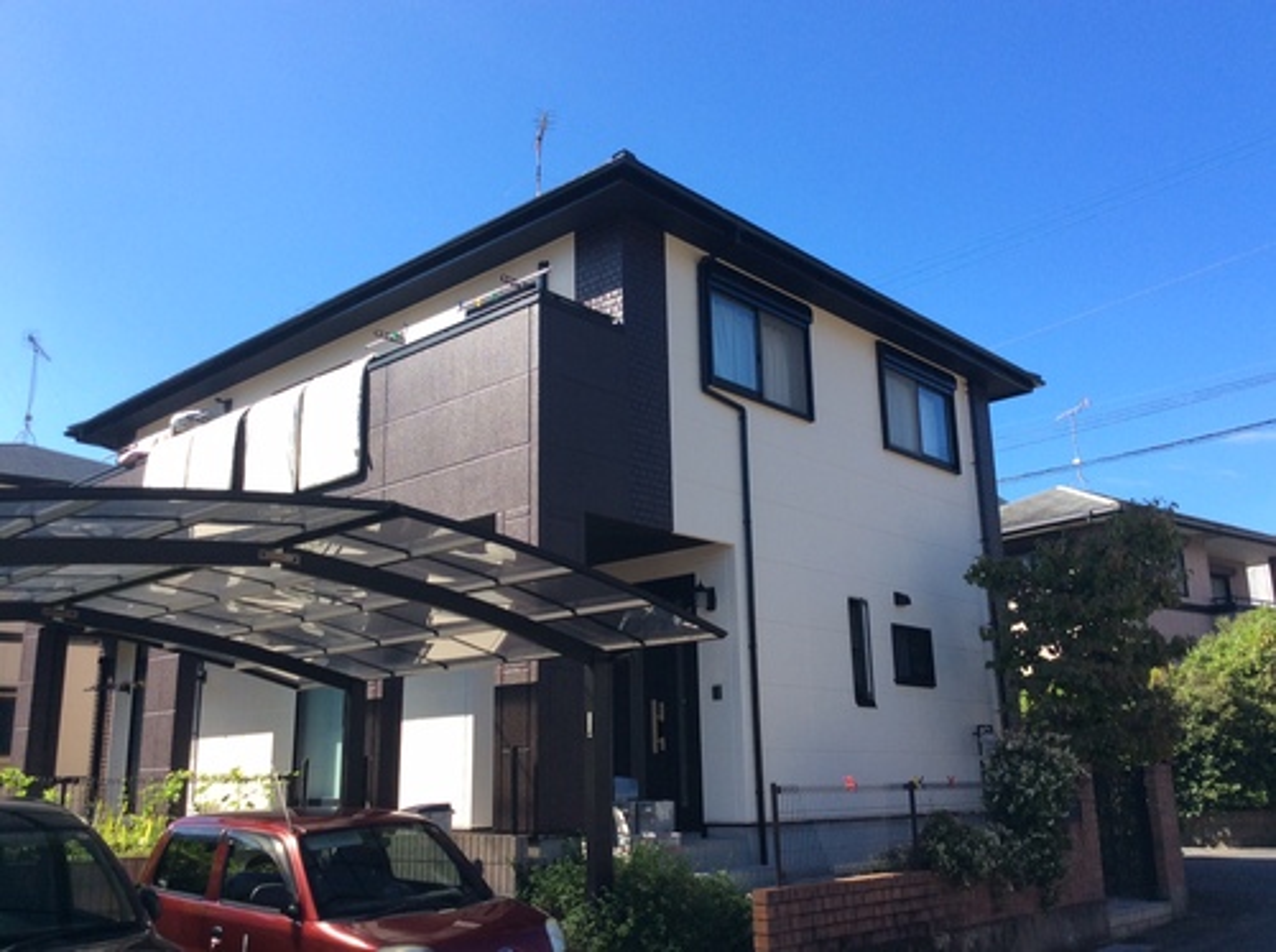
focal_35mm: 32
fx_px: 1177
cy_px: 476
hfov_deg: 56.9
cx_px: 638
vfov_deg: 44.0
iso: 32
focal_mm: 3.3
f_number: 2.4
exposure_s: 1/681
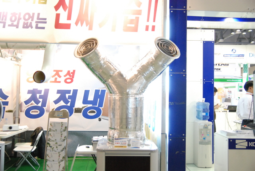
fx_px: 255
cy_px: 86
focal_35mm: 36
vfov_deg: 37.0
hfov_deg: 53.1
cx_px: 128
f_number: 3.2
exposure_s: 1/60
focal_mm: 24
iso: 1600
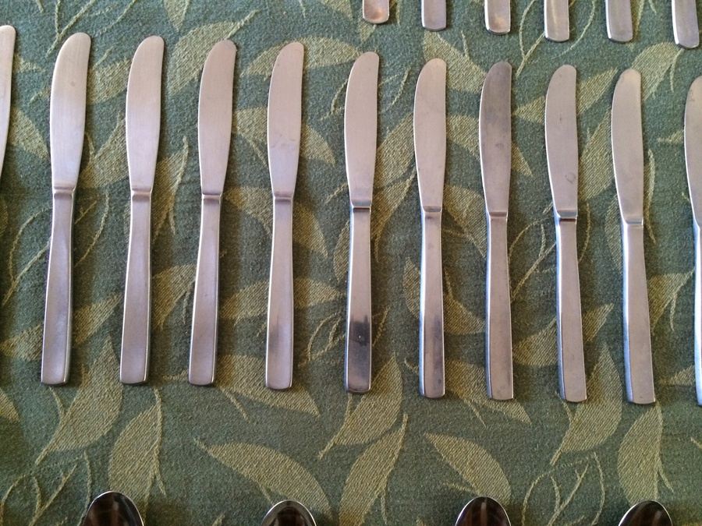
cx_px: 351
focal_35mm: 30
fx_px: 608
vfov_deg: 46.8
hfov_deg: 60.0
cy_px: 263
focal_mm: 4.12
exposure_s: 1/30
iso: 250
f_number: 2.2
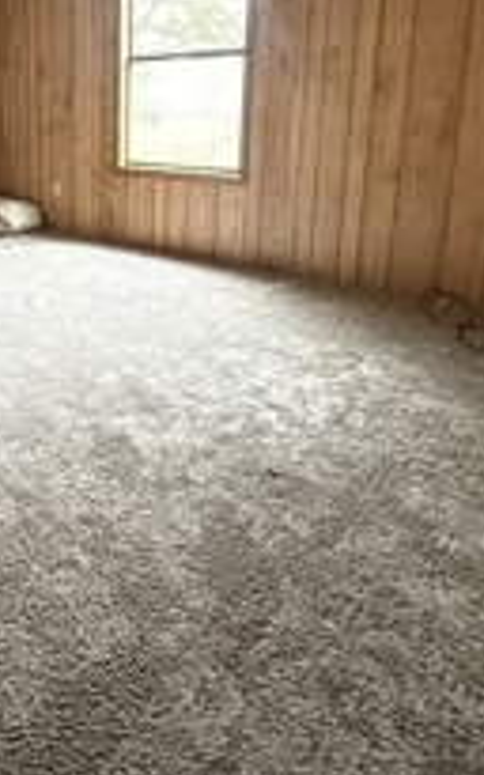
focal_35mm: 29
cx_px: 0
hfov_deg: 38.3
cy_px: 219
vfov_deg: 61.9
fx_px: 612
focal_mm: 2.22
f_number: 2.2
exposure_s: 1/60
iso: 1000
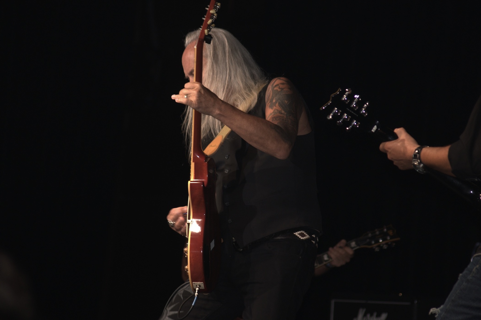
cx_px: 240
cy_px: 160
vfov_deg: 6.8
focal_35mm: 202
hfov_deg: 10.2
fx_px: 2703
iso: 640
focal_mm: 135
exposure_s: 1/60
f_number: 4.2
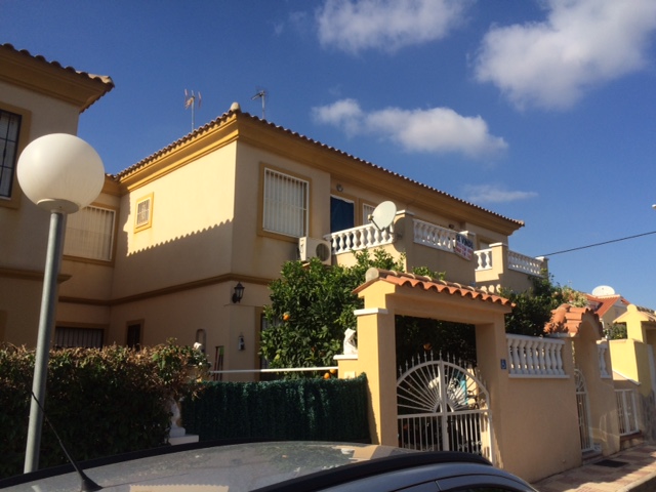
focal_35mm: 29
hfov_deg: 61.7
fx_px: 550
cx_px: 328
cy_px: 246
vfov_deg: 48.2
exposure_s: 1/2740
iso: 32
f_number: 2.2
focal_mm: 4.15
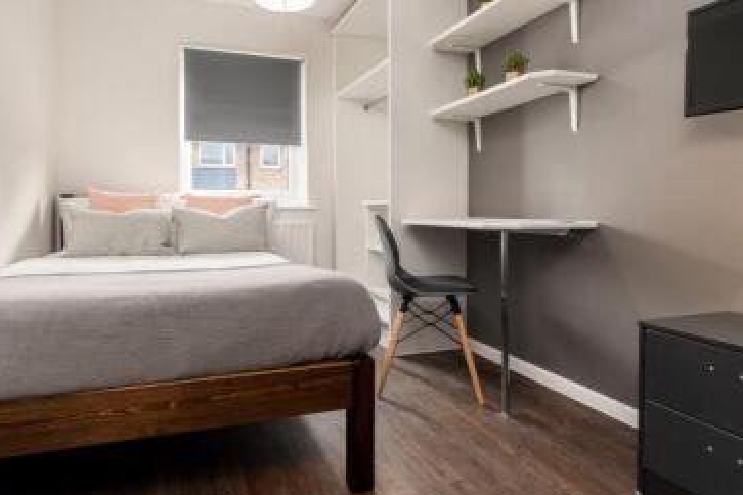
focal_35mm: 21
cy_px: 226
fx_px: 433
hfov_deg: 81.0
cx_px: 334
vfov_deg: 59.4
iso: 320
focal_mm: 16
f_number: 7.1
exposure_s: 1/125
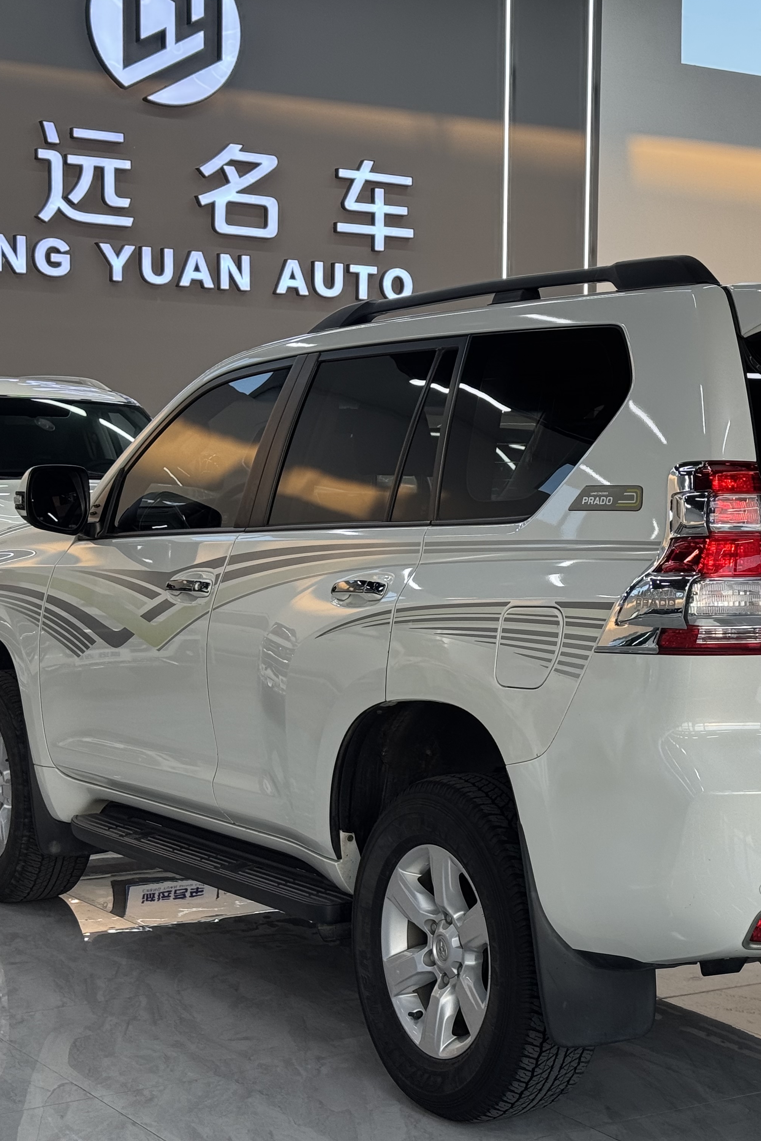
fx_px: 2124
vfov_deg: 30.1
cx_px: 613
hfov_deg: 20.1
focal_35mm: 67
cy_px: 569
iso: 50
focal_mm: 6.76
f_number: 1.78
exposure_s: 1/183
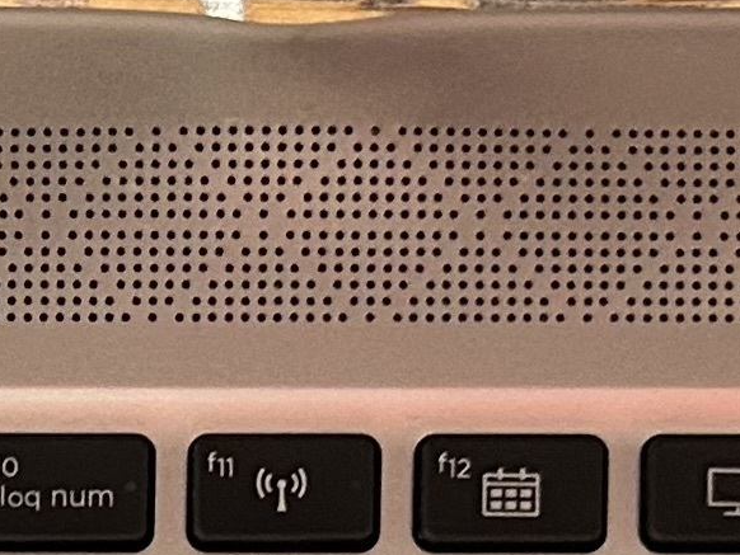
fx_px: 3850
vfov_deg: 7.8
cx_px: -434
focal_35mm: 180
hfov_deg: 10.5
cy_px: 1200
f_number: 1.5
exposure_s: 1/60
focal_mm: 5.7
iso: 250
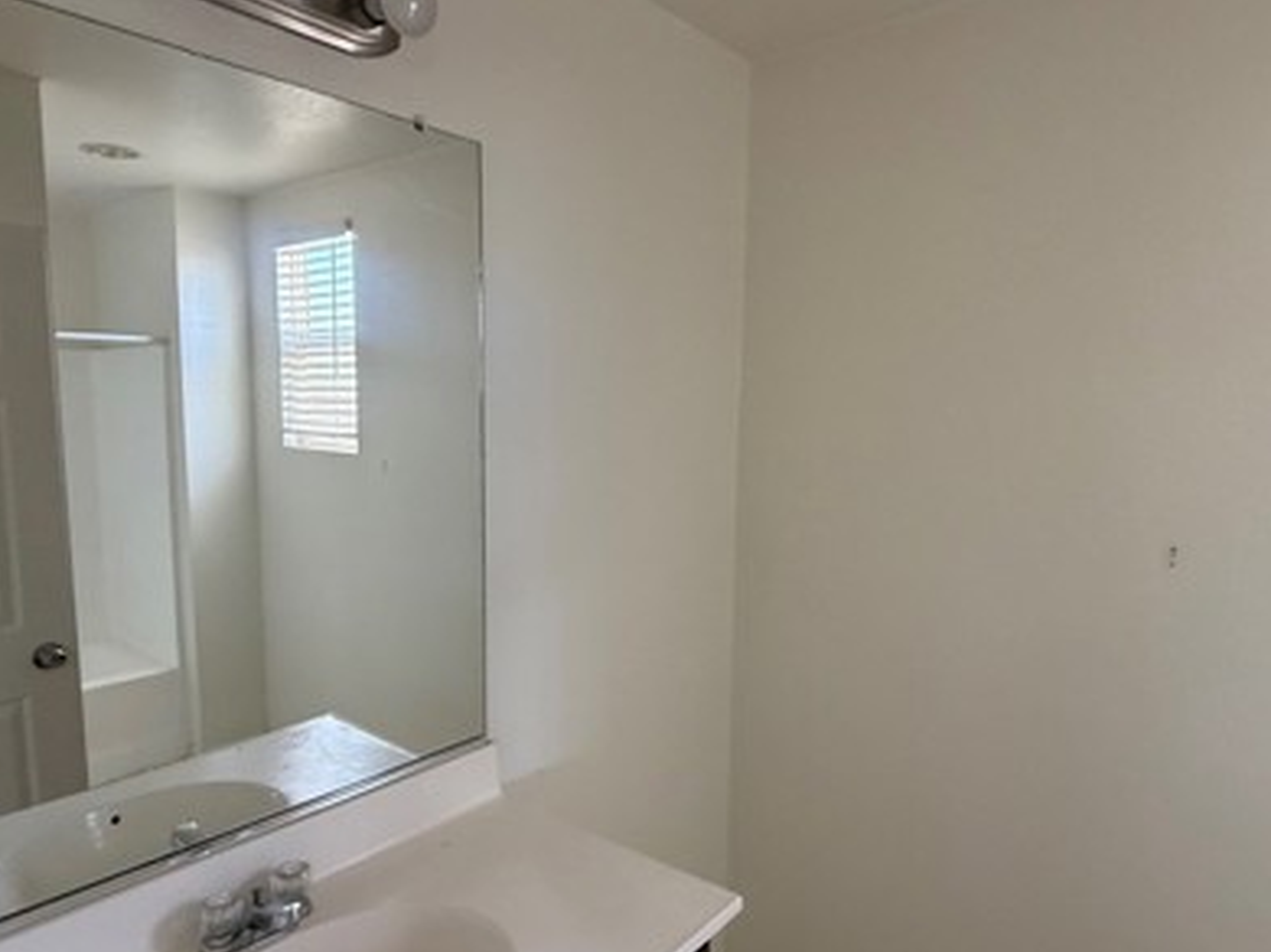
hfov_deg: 74.0
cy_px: 512
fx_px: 844
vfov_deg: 58.8
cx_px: 649
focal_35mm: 23
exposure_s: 1/99
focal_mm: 2.22
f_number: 2.2
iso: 250
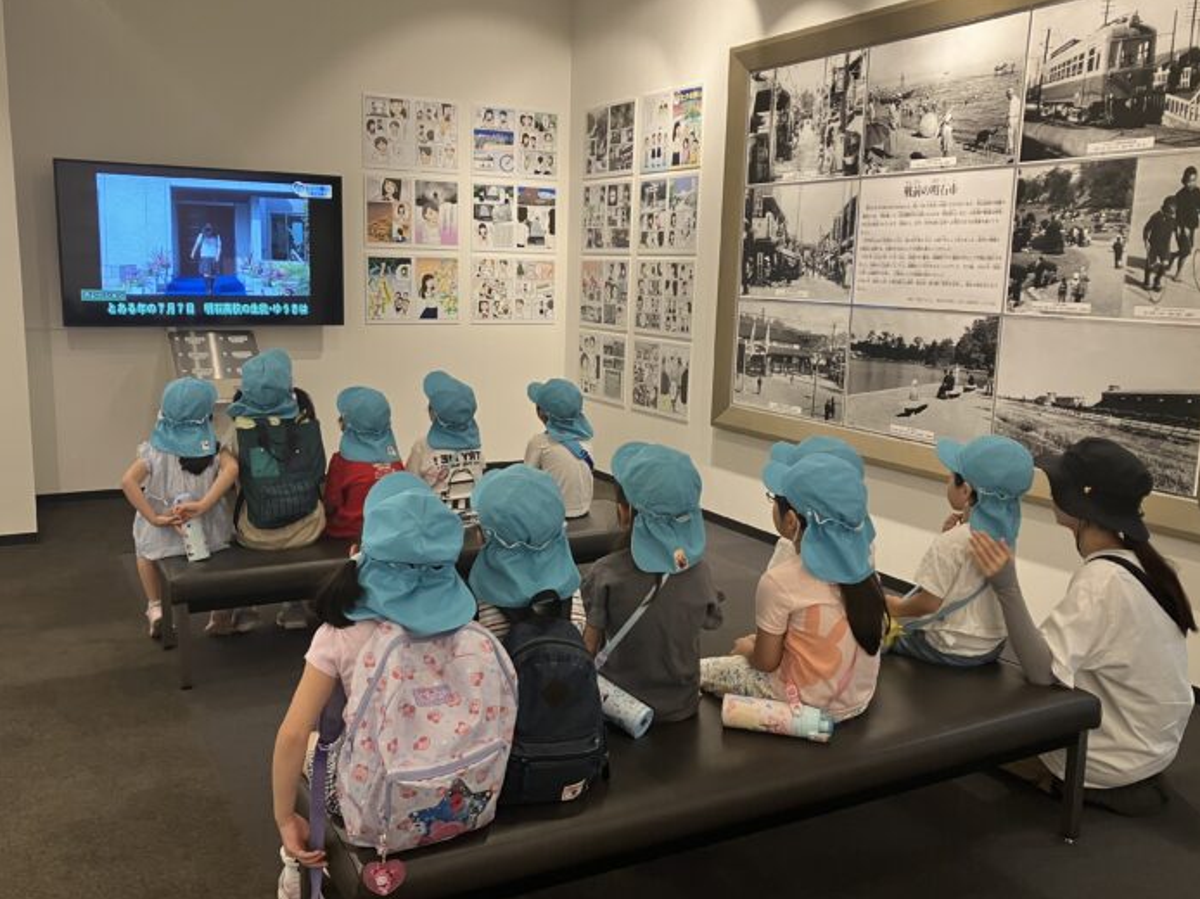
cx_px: 579
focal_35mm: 31
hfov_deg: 58.4
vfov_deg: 45.4
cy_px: 458
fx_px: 1074
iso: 125
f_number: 1.8
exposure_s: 1/60
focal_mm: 3.99
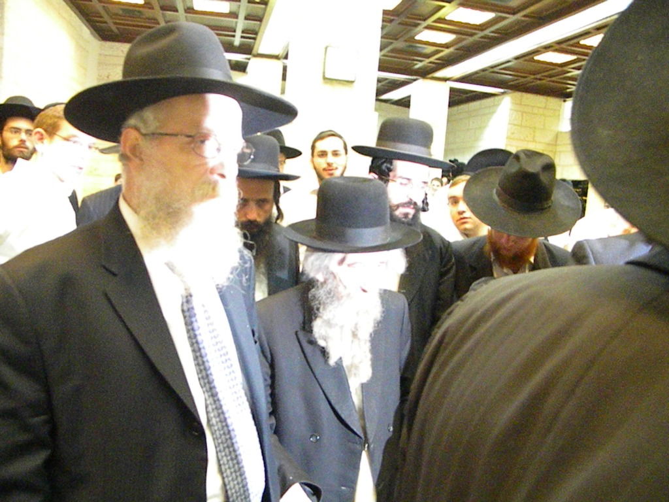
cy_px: 251
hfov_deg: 63.4
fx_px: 541
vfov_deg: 49.7
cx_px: 334
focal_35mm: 28
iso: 3000
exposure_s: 1/59
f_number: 3.5
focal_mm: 5
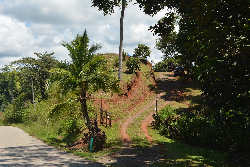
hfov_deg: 41.1
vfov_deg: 28.1
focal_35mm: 48
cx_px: 125
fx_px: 333
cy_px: 84
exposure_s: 1/200
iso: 100
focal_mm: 32
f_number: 10
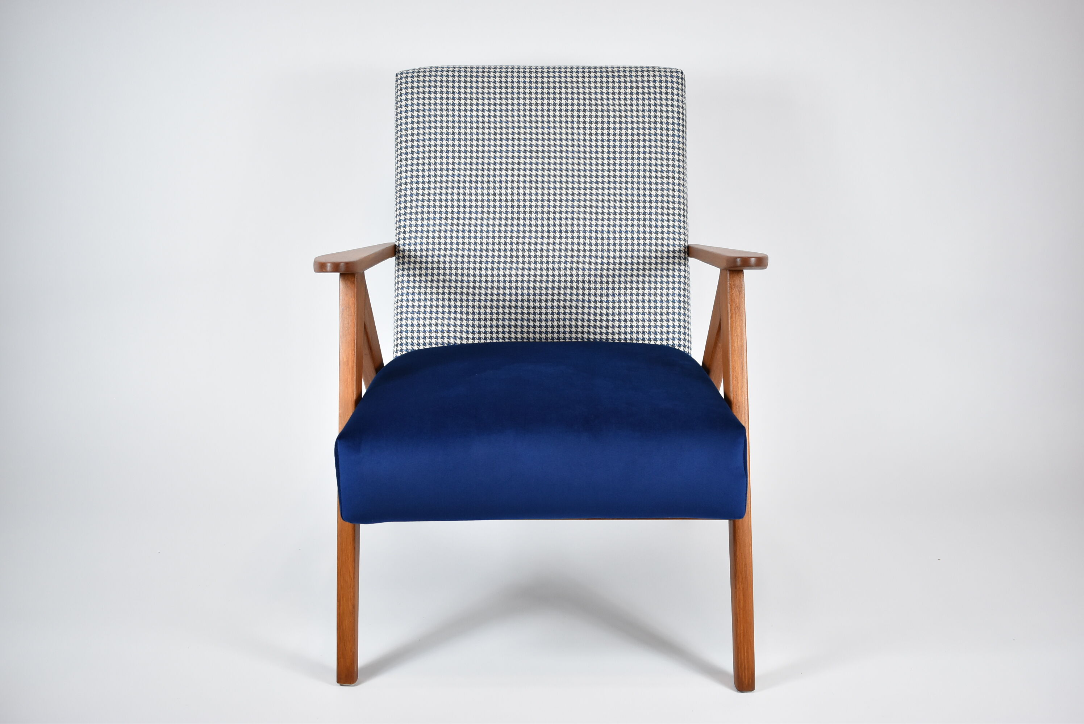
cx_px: 542
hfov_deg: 47.9
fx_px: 1220
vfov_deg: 33.1
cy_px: 362
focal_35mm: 40
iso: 800
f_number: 4
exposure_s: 1/125
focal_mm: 27
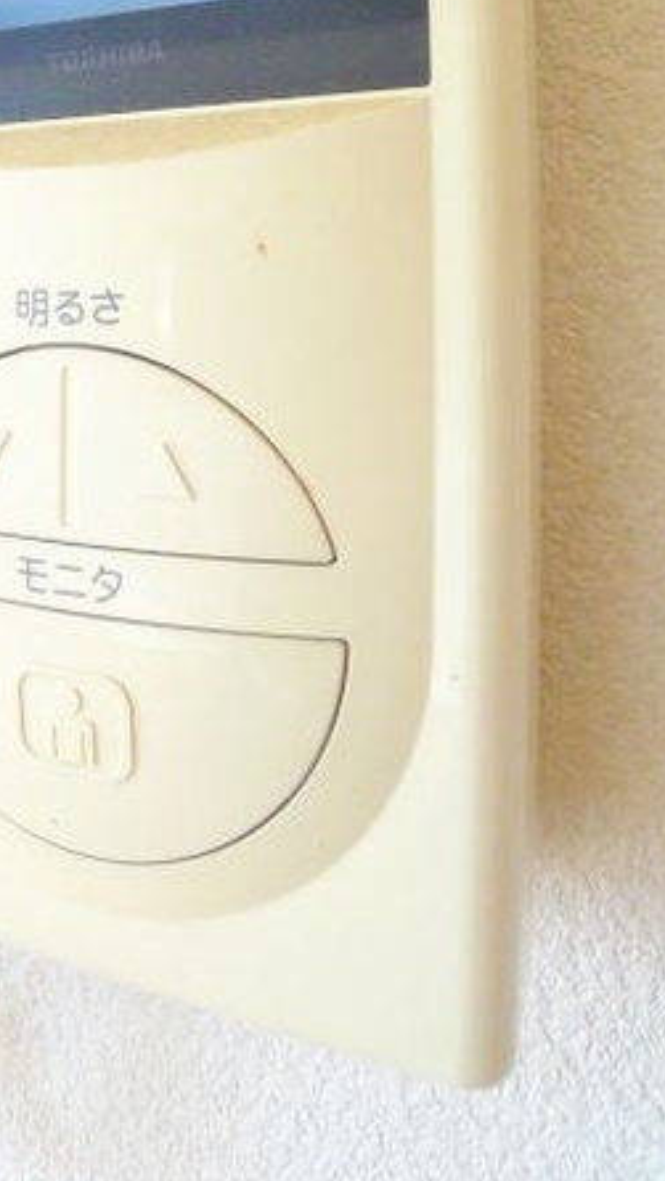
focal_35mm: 41
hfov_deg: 28.0
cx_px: 73
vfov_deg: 47.2
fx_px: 1285
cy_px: 270
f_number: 2
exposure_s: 1/100
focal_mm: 5.1
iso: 400
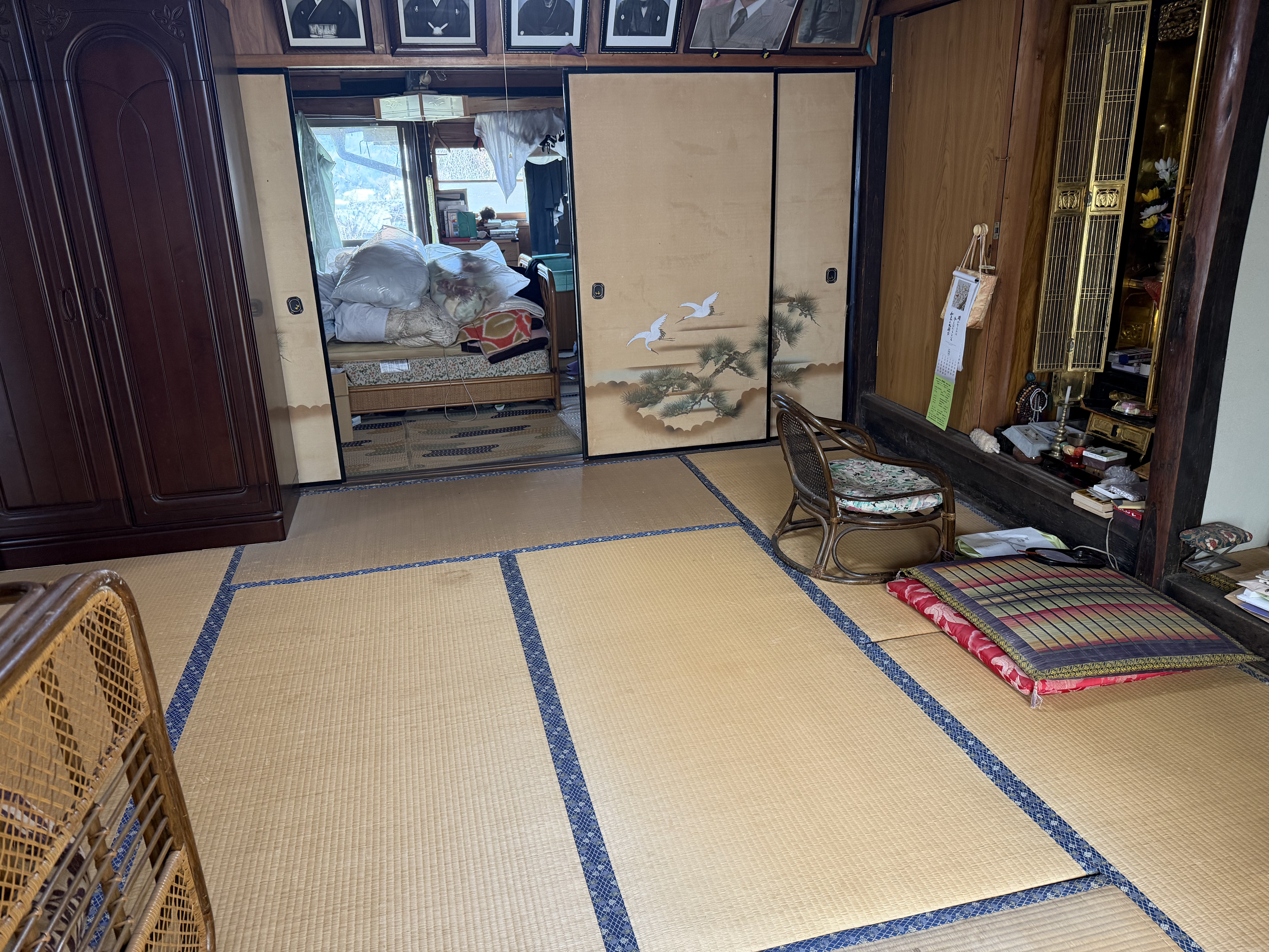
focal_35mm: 24
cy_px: 476
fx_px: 880
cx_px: 634
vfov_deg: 56.8
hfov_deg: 71.6
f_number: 1.78
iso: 320
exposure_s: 1/60
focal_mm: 6.76
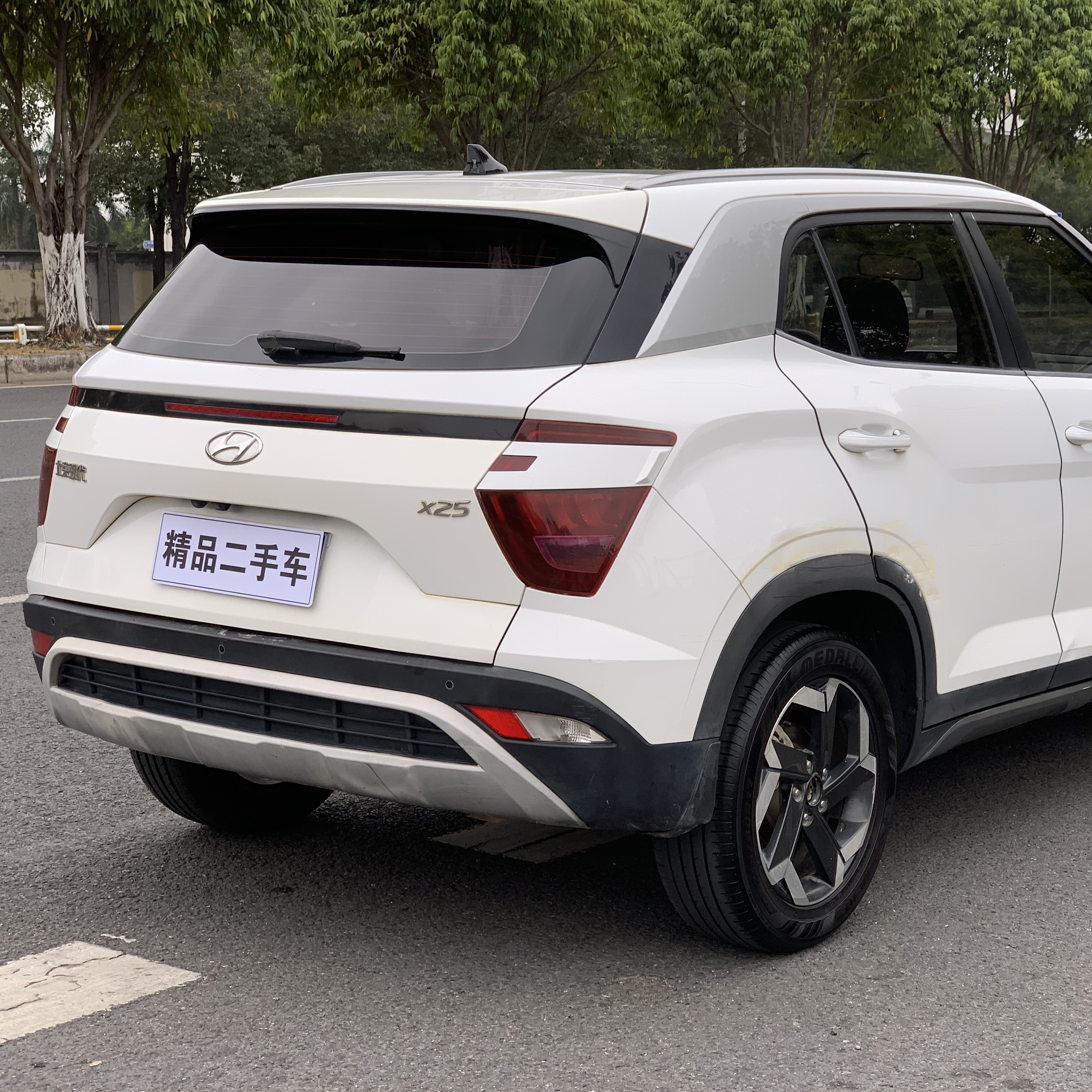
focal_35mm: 62
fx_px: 2213
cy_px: 544
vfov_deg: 27.7
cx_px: 694
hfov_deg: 27.6
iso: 16
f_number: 2.4
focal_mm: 6
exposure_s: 1/104
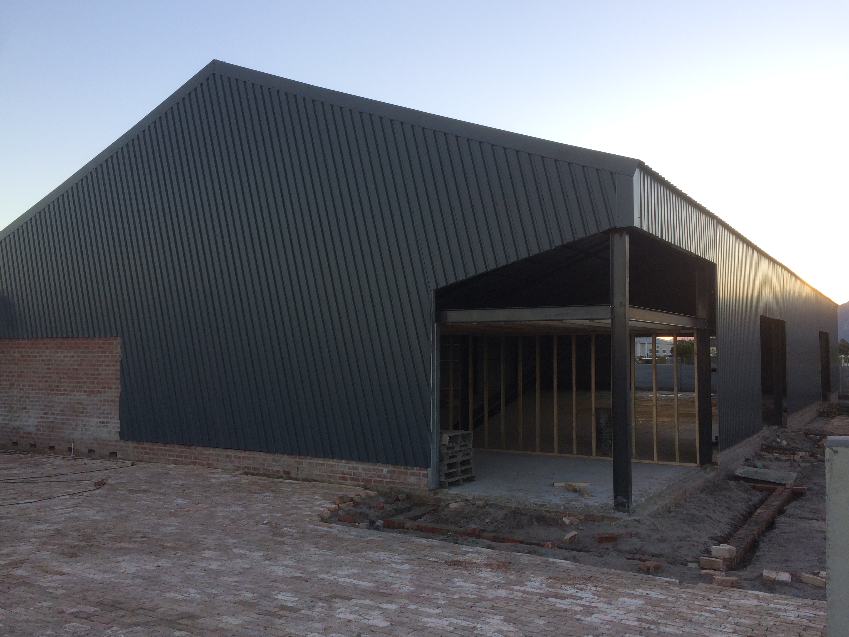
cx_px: 396
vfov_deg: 45.4
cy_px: 335
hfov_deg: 58.3
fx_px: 760
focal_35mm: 31
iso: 32
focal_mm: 4.15
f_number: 2.2
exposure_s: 1/283
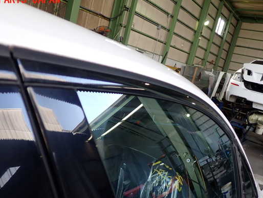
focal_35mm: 35
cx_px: 121
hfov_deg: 52.5
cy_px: 109
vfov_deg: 40.7
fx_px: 266
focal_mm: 5.4
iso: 200
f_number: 2.3
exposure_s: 1/125
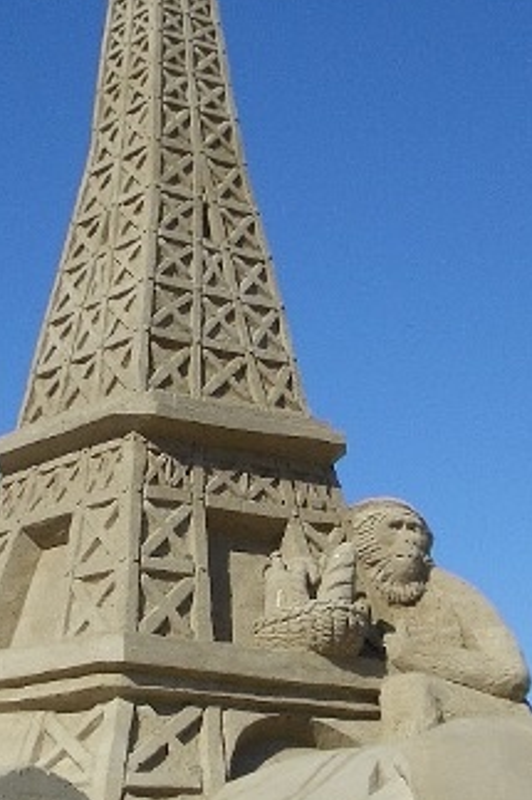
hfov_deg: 15.5
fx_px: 1953
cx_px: 213
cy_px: 511
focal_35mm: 88
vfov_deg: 23.1
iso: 50
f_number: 4.6
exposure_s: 1/640
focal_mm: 6.8
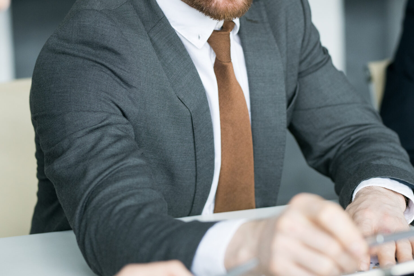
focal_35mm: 149
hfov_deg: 13.8
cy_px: 78
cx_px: 247
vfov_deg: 9.2
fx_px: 1714
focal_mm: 85
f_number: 2.5
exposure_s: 1/200
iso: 400
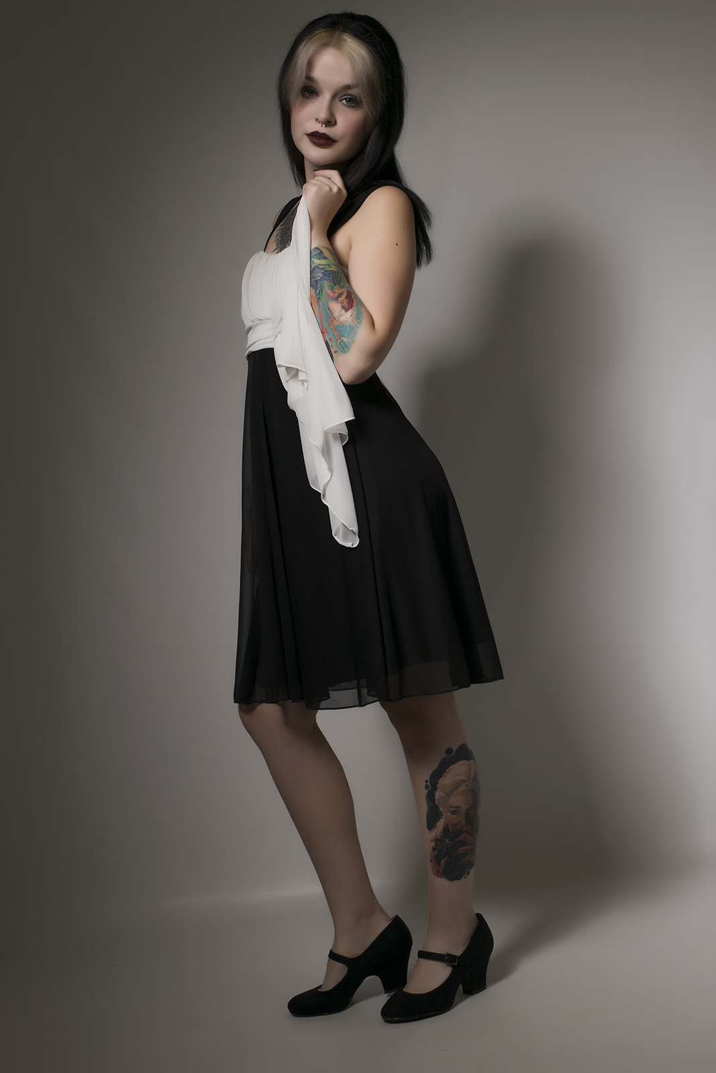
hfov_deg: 23.8
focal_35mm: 57
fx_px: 1700
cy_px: 536
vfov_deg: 35.1
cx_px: 358
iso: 100
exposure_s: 1/100
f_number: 13
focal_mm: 38
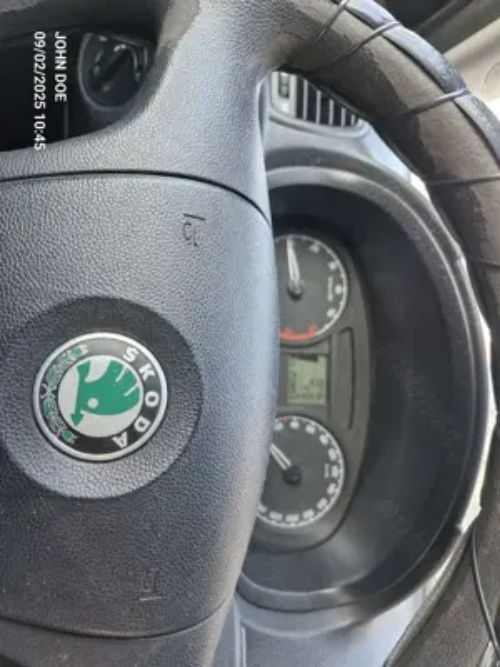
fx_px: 443
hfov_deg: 58.9
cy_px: 334
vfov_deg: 73.9
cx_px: 250
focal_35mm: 23
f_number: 1.8
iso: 160
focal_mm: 5.54
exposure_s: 1/100
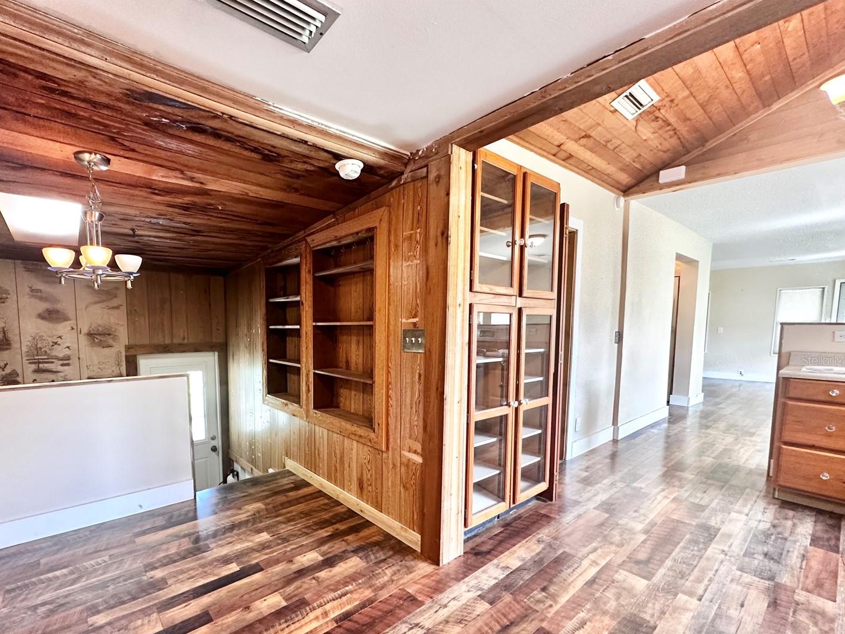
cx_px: 375
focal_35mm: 16
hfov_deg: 94.1
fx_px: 391
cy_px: 360
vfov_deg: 77.7
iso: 250
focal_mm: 2.22
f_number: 2.2
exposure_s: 1/60
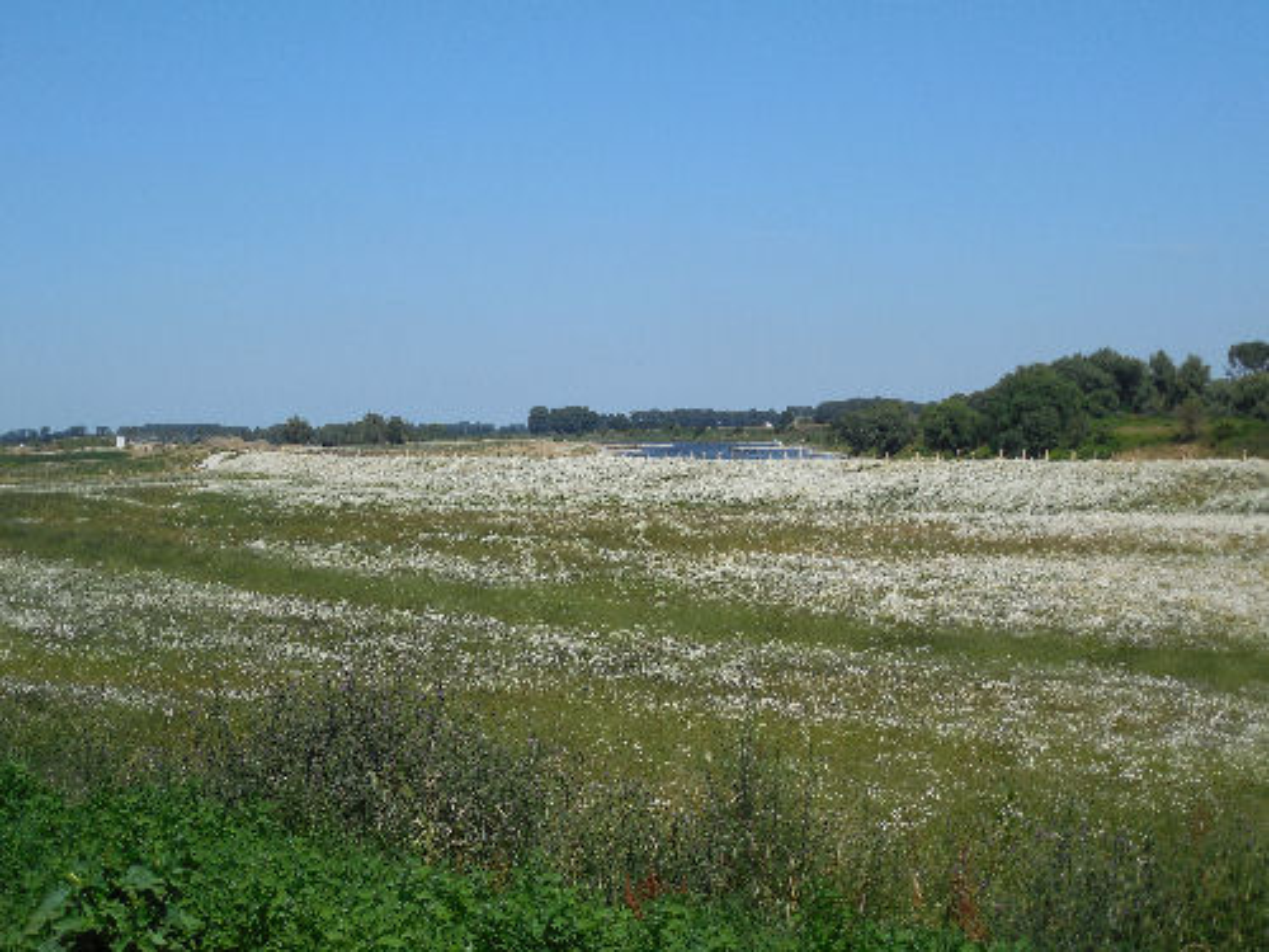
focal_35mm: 61
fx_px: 2236
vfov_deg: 24.0
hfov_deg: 31.7
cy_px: 476
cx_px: 634
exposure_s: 1/1000
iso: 125
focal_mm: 11
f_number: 4.3
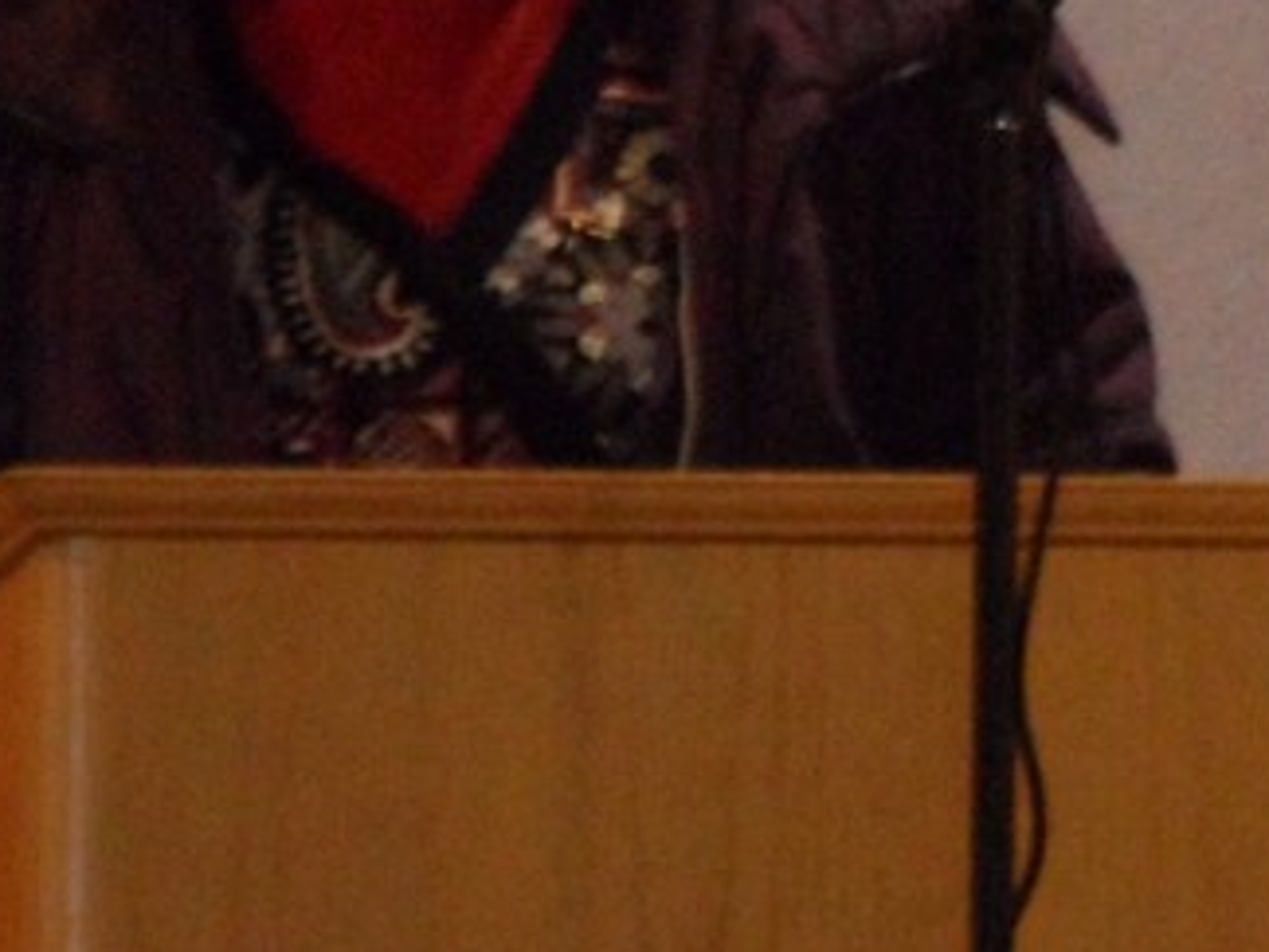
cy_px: -321
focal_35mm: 854
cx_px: 1324
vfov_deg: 1.7
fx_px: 31307
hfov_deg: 2.3
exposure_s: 1/60
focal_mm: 44.4
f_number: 5
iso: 640
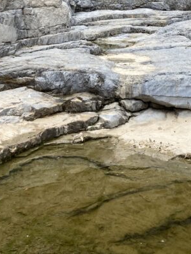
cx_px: 135
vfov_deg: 25.9
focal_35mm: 72
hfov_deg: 20.4
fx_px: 529
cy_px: 13
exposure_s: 1/369
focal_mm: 3.99
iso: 20
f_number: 1.8
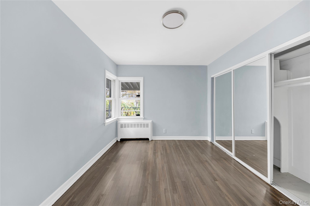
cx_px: 155
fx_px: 103
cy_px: 103
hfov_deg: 112.6
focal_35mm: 12
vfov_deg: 90.0
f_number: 8
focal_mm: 8
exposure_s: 1.6
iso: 100
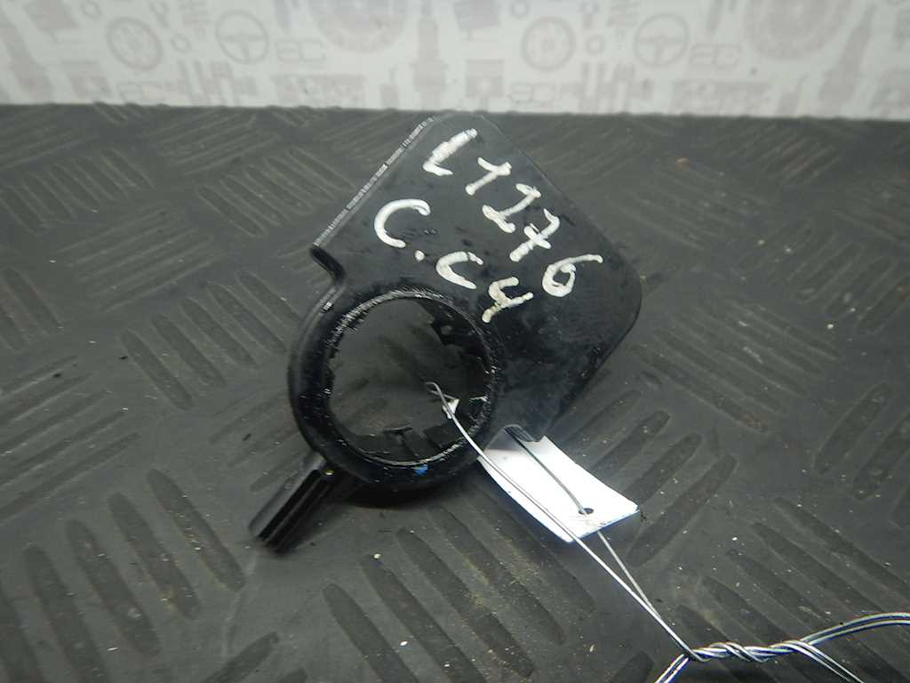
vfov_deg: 56.8
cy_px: 342
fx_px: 631
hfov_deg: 71.6
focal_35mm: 24
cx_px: 455
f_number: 2.8
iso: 280
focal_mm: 4.3
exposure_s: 1/30
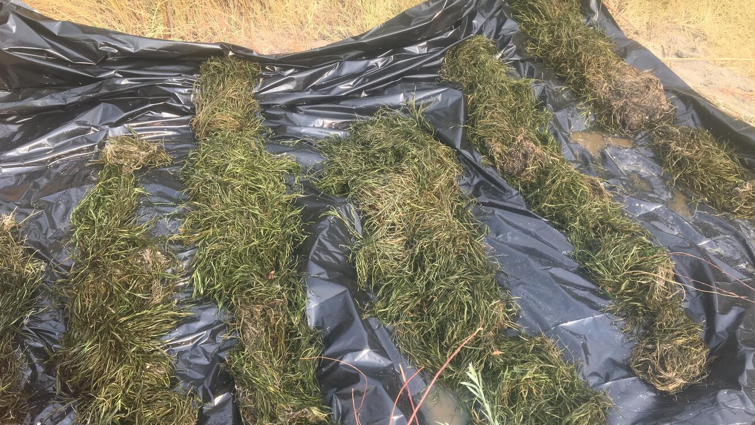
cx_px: 376
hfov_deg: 61.0
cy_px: 223
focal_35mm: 32
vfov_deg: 36.7
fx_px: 641
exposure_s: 1/315
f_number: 2.2
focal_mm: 4.15
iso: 25
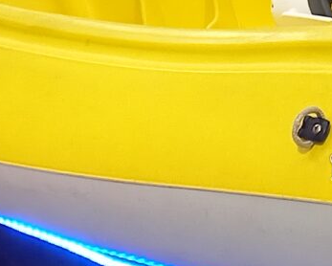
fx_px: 1770
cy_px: -123
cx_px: 476
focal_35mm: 180
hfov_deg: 10.4
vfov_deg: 8.4
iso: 160
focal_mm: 4.65
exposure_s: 1/50
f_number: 1.8
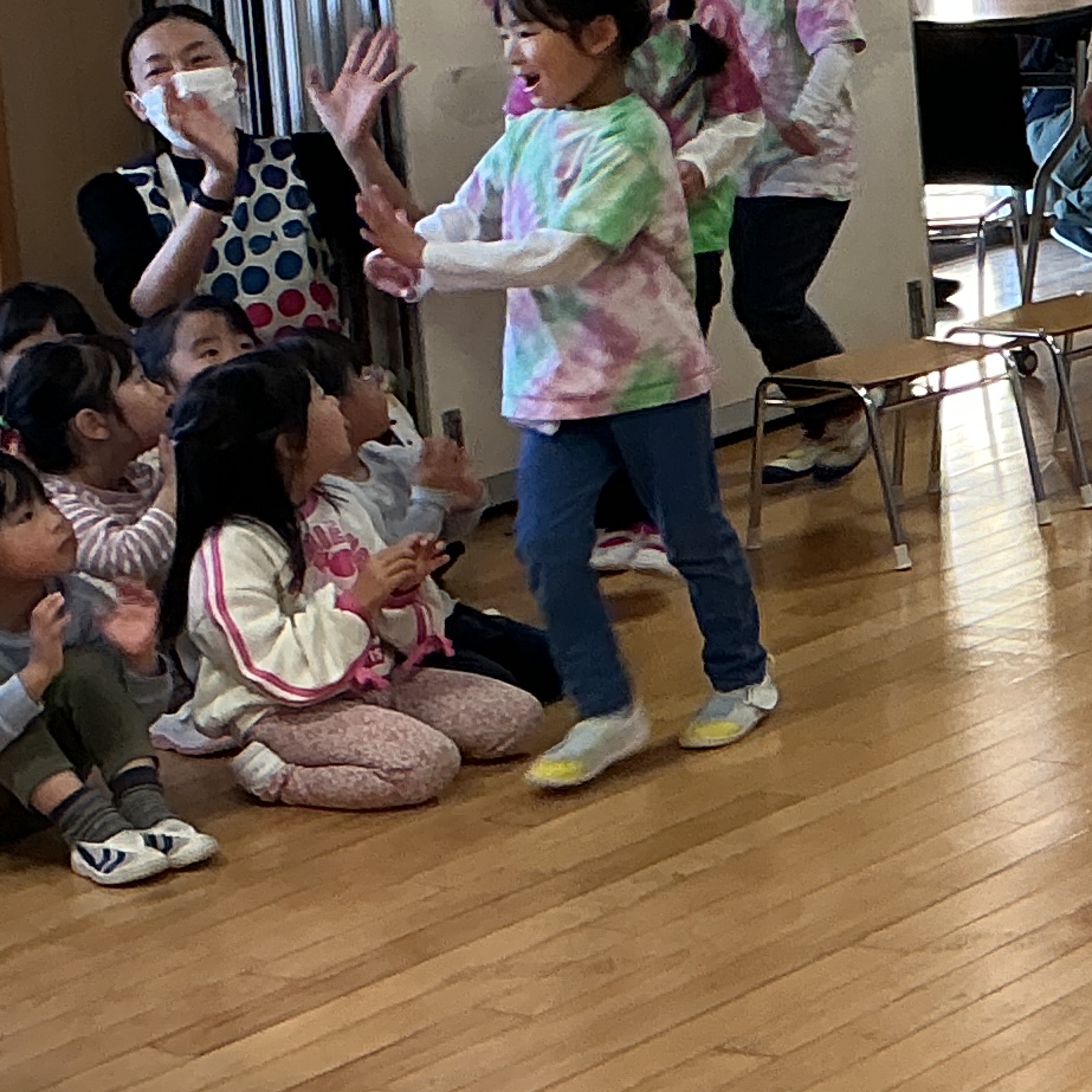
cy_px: -131
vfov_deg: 15.1
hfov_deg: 13.5
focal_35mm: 112
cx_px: 2120
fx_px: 3997
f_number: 1.8
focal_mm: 3
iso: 40
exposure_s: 1/60
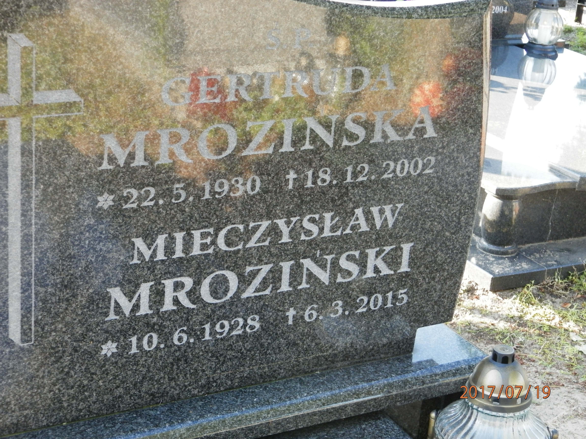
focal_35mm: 68
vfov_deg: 21.6
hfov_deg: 28.6
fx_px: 1151
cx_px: 293
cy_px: 220
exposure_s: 1/80
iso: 200
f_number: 4
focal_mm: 12.2
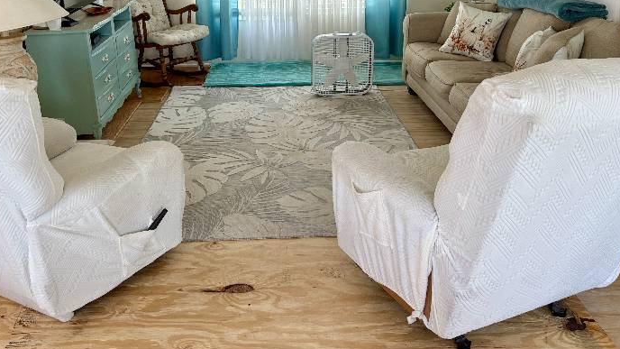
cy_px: 79
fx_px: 575
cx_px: 290
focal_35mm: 35
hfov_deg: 56.6
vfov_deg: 32.9
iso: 100
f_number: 1.6
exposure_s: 1/120
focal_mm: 5.96
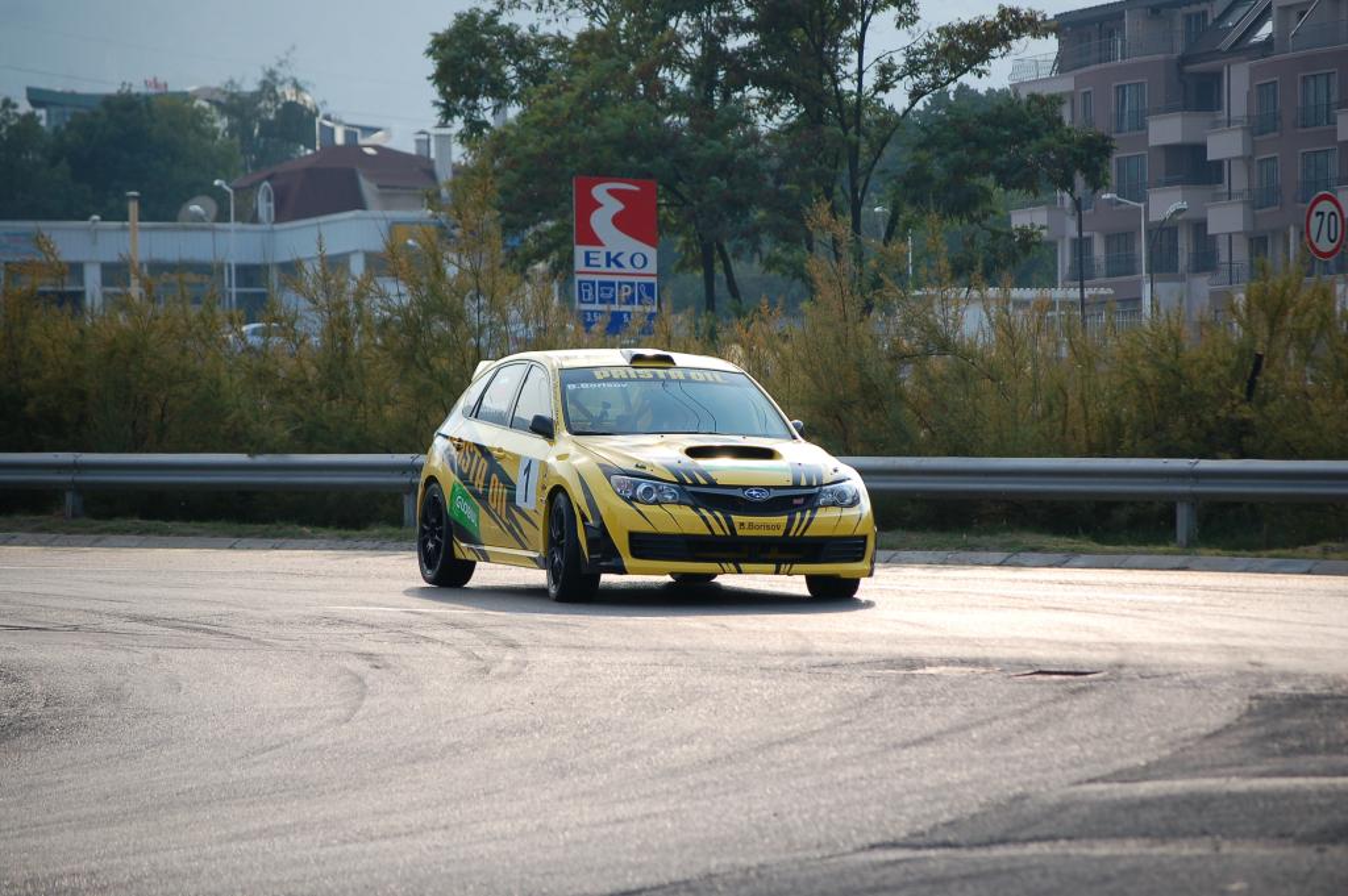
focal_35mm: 165
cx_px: 674
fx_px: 6173
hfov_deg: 12.5
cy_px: 448
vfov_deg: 8.3
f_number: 4.8
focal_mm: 110
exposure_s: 1/1000
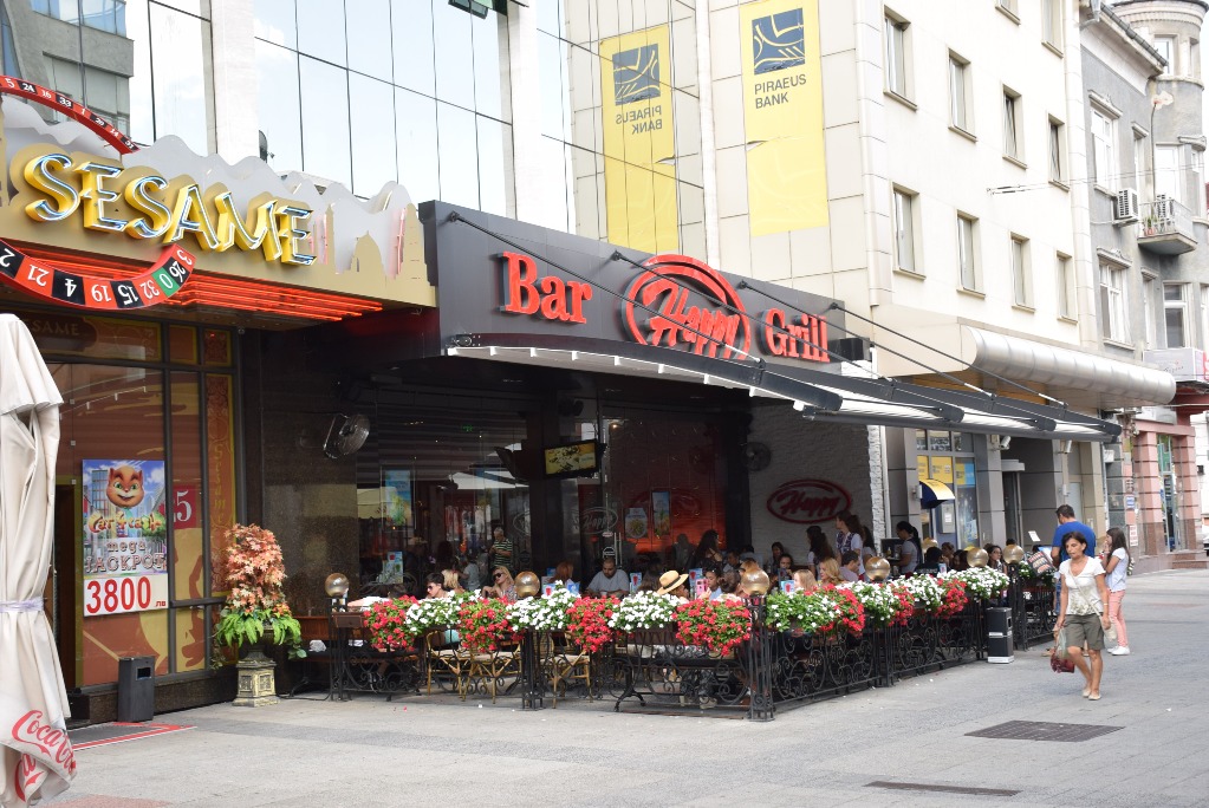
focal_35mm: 45
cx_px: 604
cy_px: 404
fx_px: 1512
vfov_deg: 29.9
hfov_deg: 43.6
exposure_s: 1/100
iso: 400
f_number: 5
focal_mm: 30
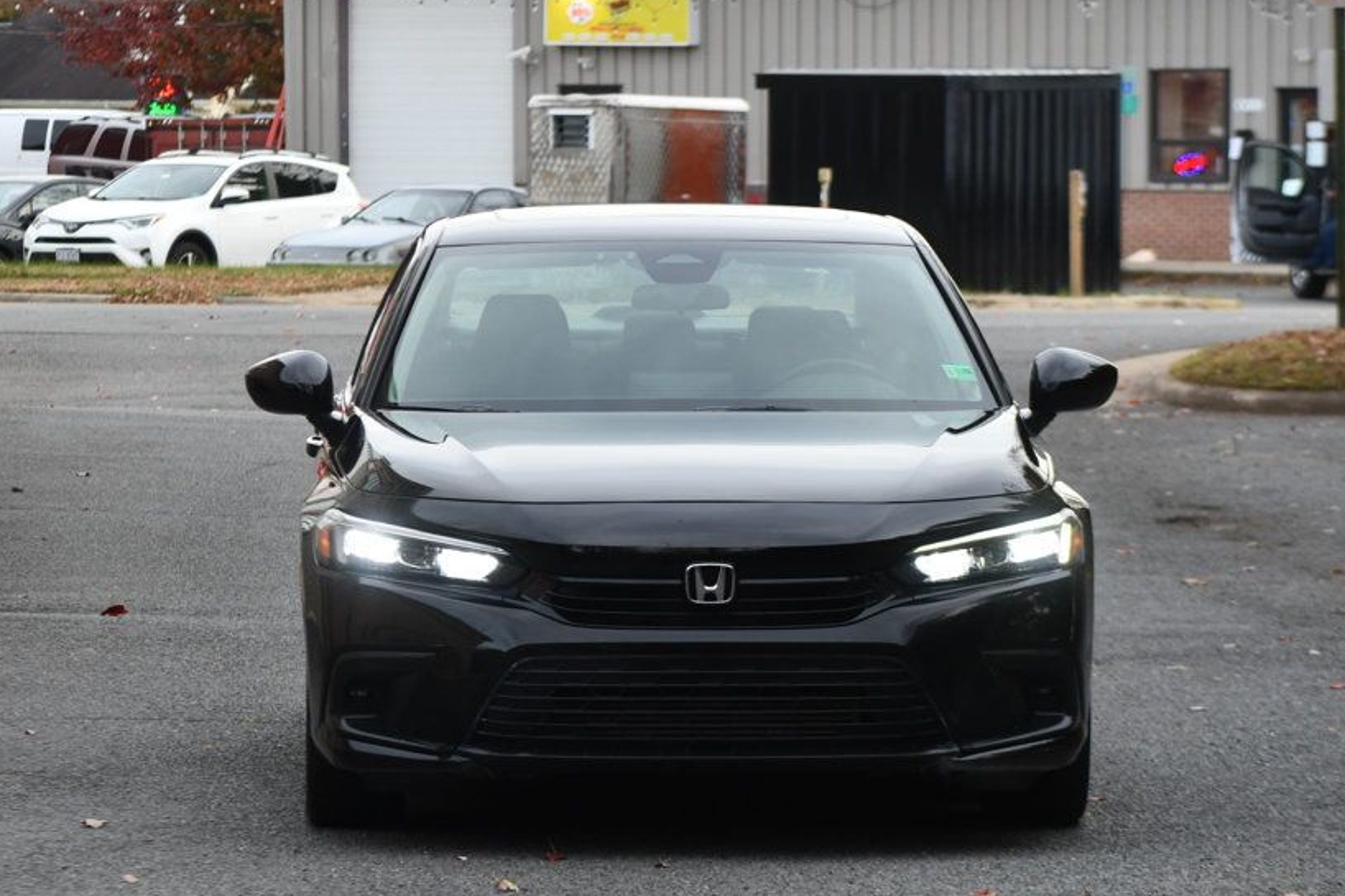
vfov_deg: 8.1
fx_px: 6312
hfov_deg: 12.2
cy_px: 434
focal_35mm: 169
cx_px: 672
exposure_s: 1/250
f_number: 5
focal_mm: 90
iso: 400
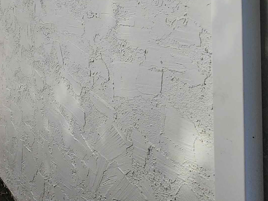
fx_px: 287
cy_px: 29
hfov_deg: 34.8
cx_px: -82
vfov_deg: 36.8
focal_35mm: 37
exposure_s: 1/363
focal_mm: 2.2
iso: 50
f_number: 2.2
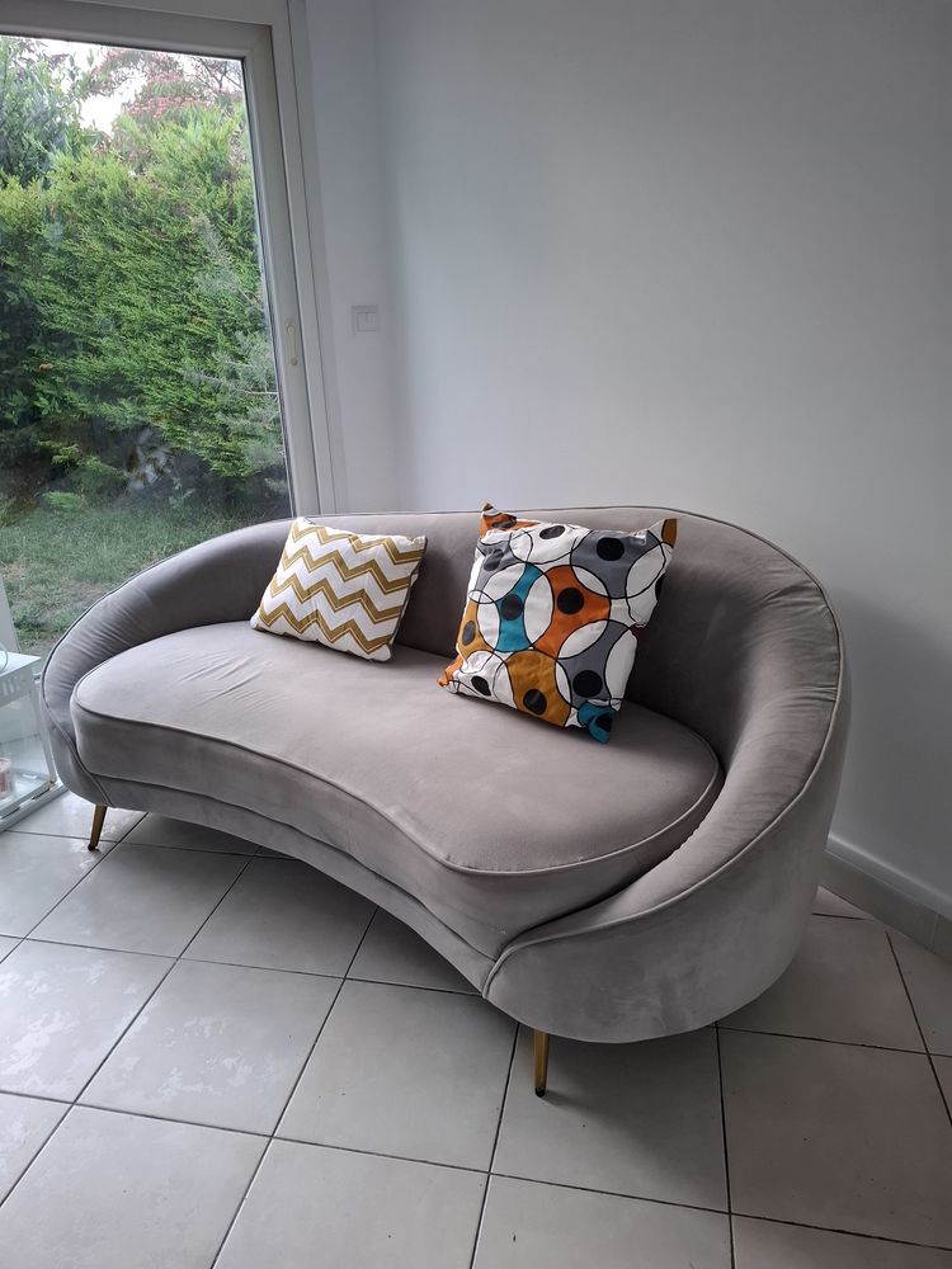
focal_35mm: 23
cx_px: 476
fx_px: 843
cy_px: 634
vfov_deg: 73.9
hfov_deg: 58.9
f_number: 1.8
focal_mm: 5.54
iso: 320
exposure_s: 1/33
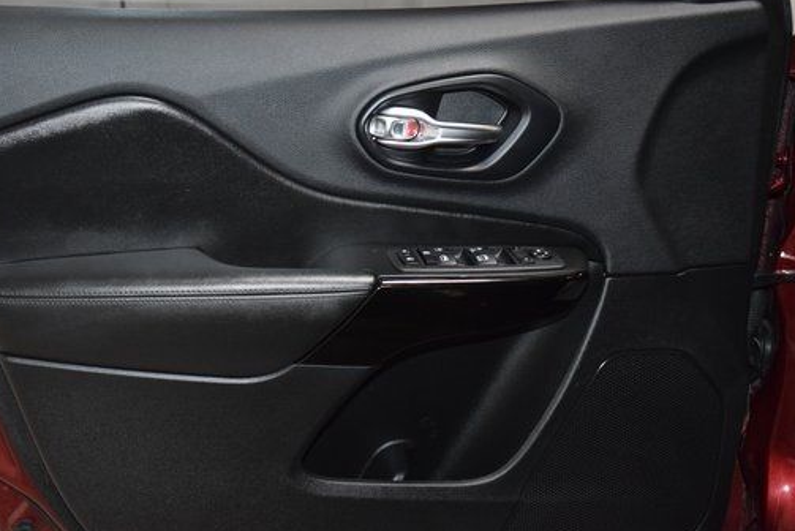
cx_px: 341
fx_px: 928
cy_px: 292
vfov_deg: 31.9
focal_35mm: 42
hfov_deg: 46.2
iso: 2800
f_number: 3.5
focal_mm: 22
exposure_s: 1/125
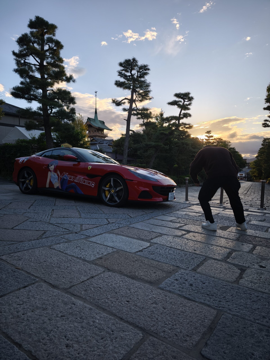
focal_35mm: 23
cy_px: 180
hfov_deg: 58.9
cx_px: 135
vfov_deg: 73.9
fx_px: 239
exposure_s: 1/219
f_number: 1.6
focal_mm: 6.57
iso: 50
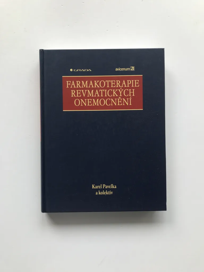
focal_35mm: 28
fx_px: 220
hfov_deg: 49.7
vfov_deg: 63.4
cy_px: 136
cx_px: 102
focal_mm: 3.99
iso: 25
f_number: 1.8
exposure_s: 1/100
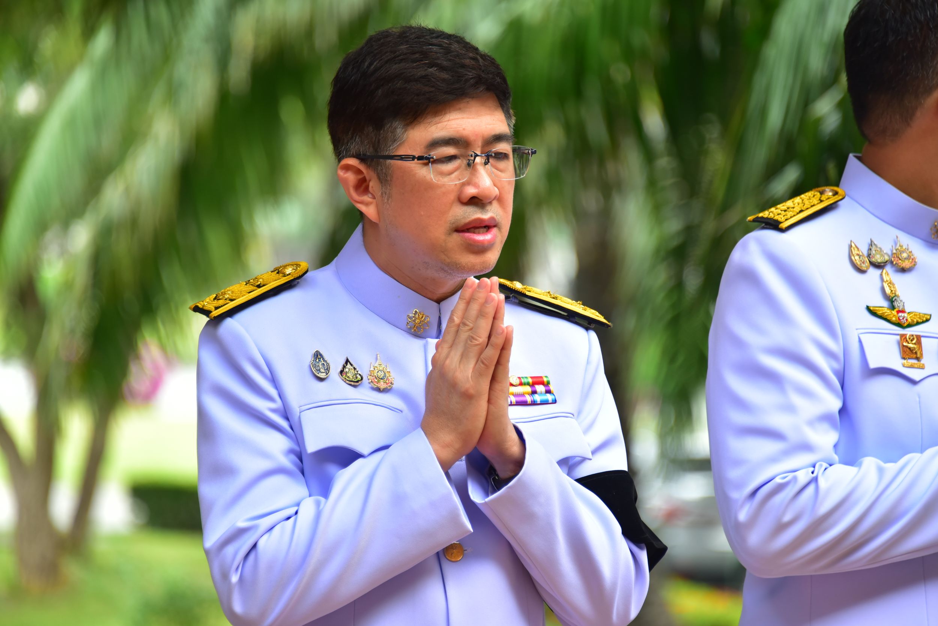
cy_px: 313
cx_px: 469
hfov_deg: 8.9
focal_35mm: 230
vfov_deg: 6.0
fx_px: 5995
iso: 800
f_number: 5.6
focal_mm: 230
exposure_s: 1/200
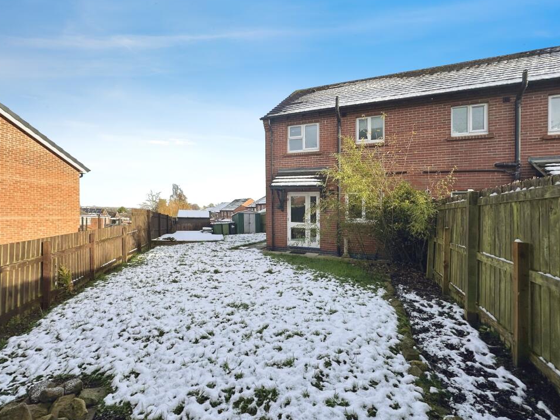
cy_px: 207
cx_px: 272
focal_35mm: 15
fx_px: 243
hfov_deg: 98.1
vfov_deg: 81.7
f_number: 2.2
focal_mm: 2.22
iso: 40
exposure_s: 1/1135
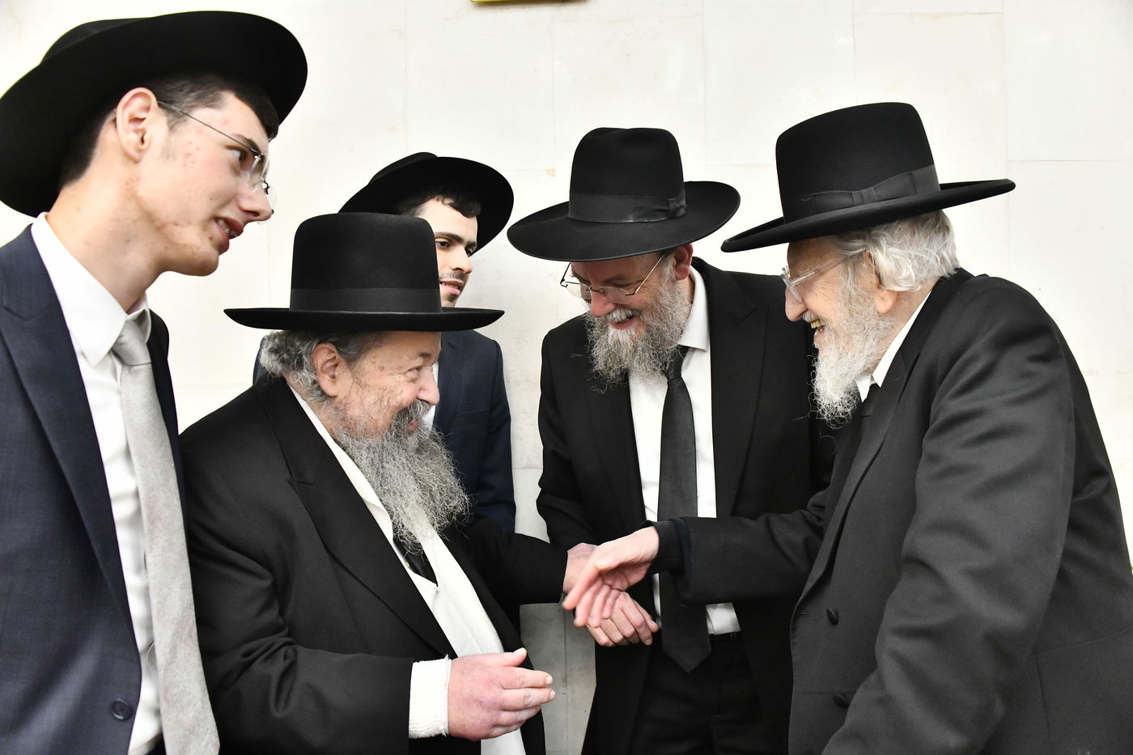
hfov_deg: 65.5
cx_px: 566
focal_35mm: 28
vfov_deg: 46.4
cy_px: 378
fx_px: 881
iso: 4000
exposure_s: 1/125
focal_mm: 28
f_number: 5.6
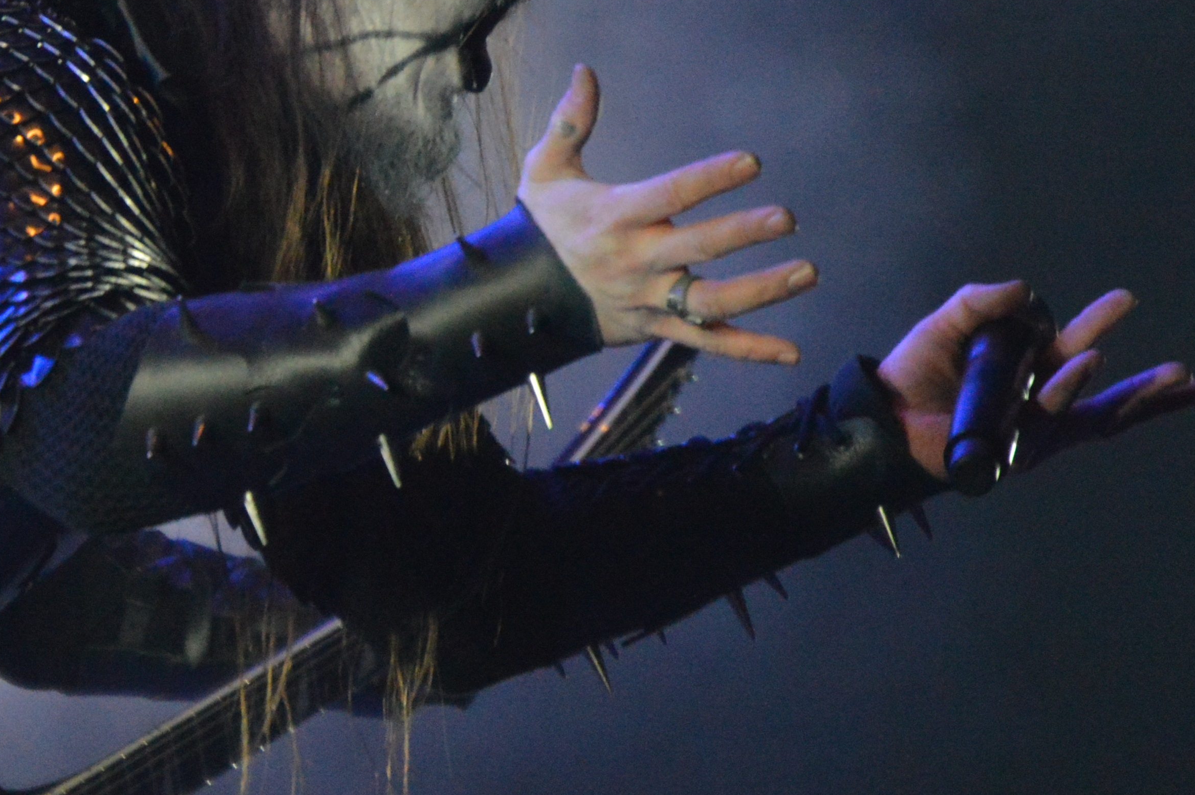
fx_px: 25634
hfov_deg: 2.7
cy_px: 165
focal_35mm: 773
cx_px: -136
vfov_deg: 1.8
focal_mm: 200
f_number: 5.6
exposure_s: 1/250
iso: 3200
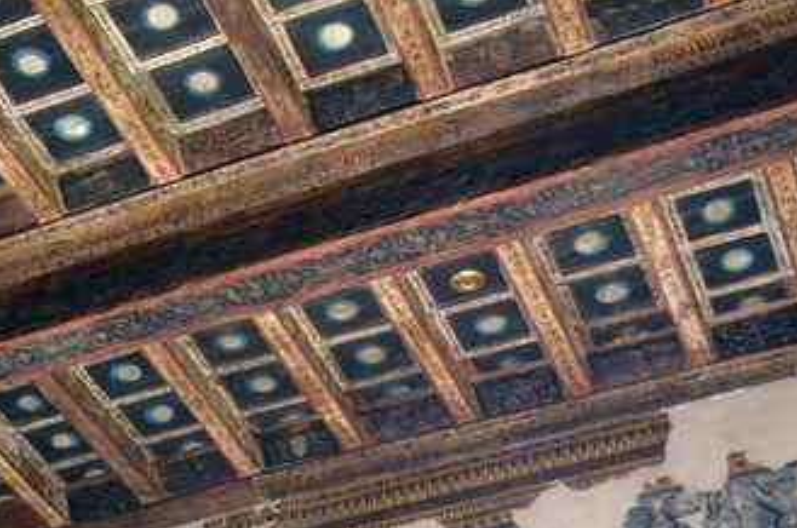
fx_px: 1547
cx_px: 148
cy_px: 263
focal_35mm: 70
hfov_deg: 28.2
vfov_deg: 19.4
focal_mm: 20
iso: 6400
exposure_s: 1/160
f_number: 5.6
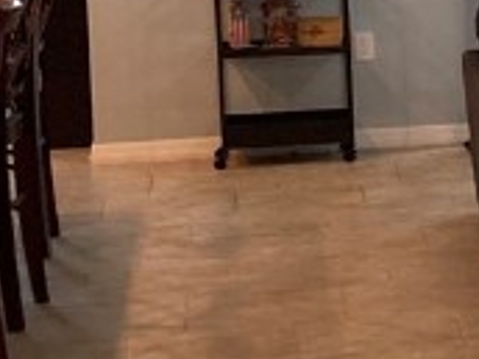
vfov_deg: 8.8
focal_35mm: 167
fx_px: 2311
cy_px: 3
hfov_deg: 10.0
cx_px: 1231
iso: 160
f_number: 1.8
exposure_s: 1/60
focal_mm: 3.99
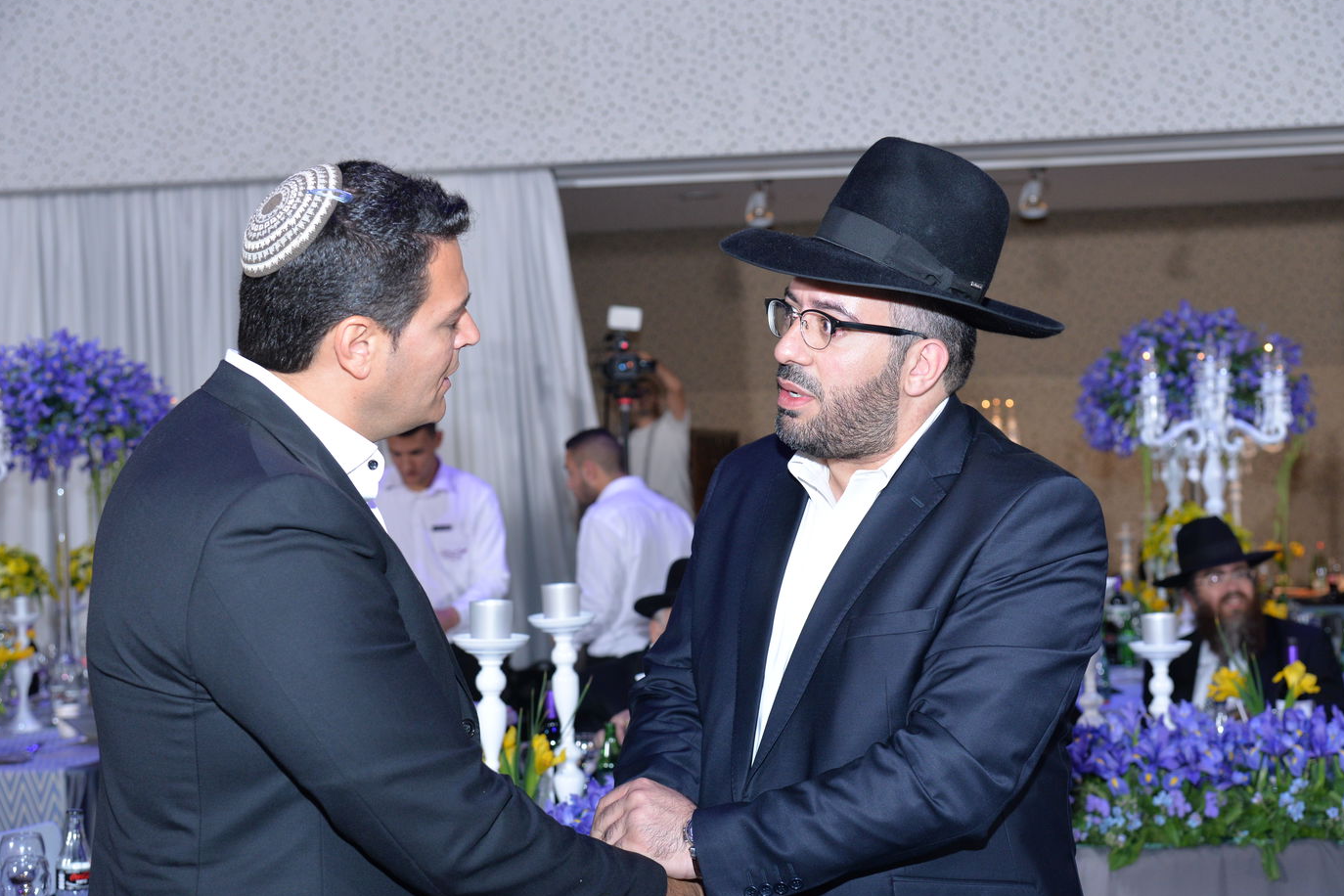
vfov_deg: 25.5
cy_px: 450
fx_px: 1979
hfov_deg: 37.5
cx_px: 680
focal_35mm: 53
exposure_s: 1/160
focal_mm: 52
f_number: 5
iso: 1600
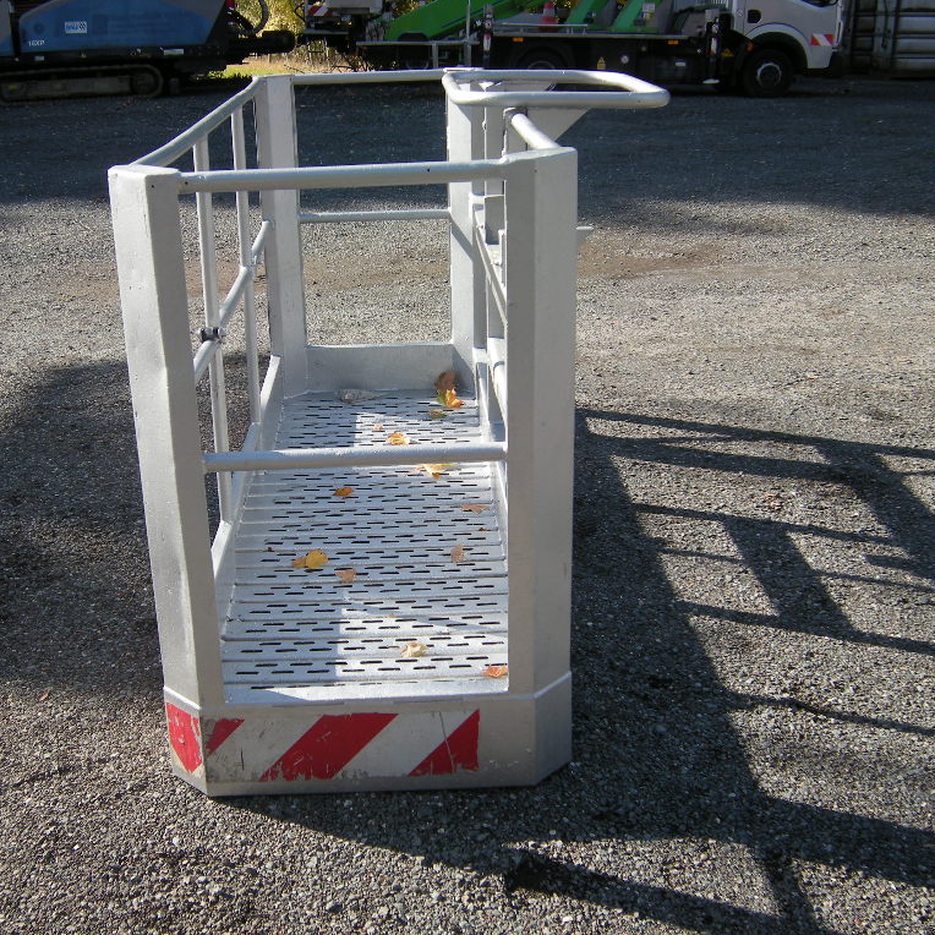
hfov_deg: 37.5
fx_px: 1375
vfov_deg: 37.6
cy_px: 468
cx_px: 392
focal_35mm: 45
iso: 64
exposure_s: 1/296
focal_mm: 6.3
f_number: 3.2
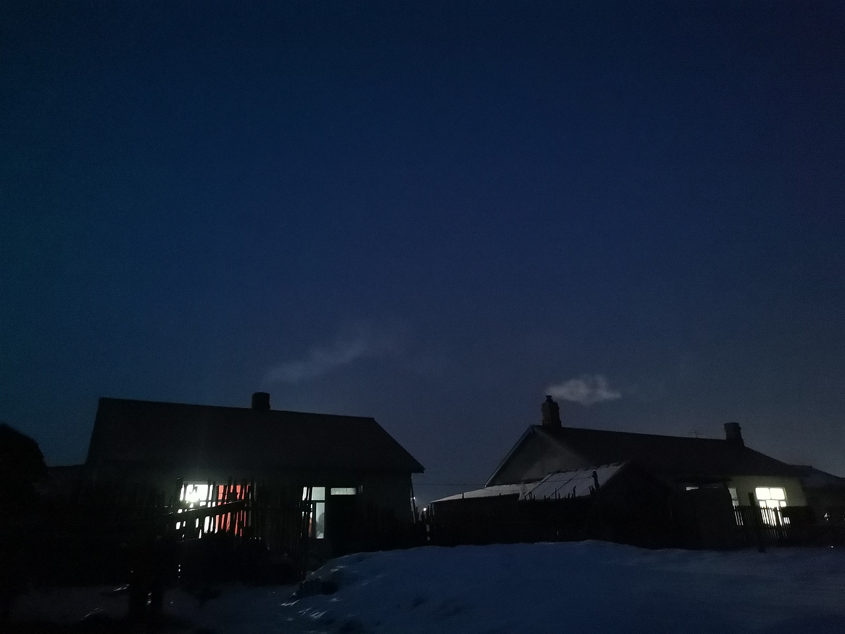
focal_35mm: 27
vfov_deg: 51.4
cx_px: 422
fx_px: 659
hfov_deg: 65.3
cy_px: 317
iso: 6400
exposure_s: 1/16.7
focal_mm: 5.58
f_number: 1.8
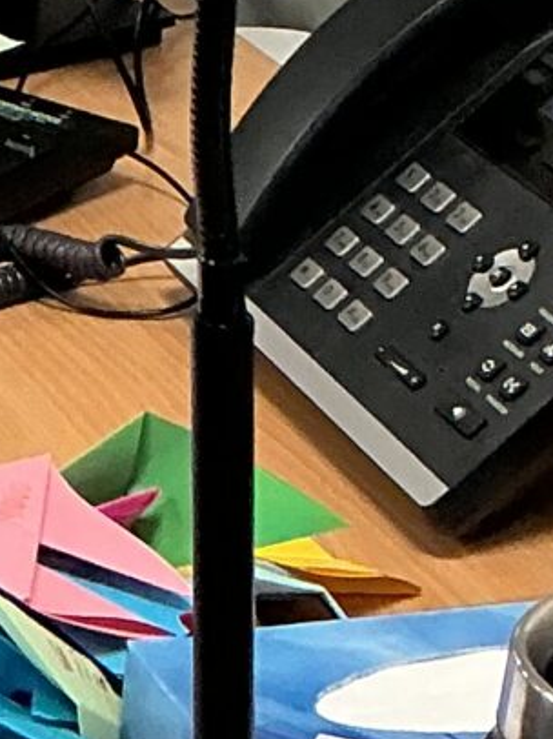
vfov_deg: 10.1
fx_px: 3902
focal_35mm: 183
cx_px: -931
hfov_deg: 7.4
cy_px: -666
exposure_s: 1/60
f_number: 1.8
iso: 100
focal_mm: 3
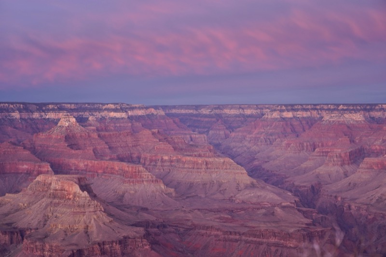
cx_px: 193
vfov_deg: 23.8
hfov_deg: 35.1
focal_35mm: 57
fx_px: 611
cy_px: 128
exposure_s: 1/60
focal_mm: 57
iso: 500
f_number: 4
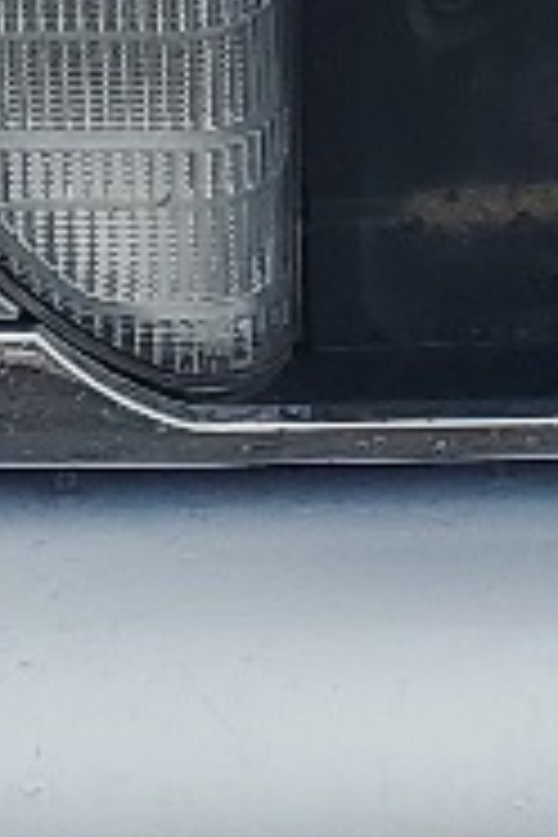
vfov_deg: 8.5
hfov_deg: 5.8
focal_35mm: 233
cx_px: 810
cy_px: -612
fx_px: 5417
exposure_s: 1/2000
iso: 50
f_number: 1.5
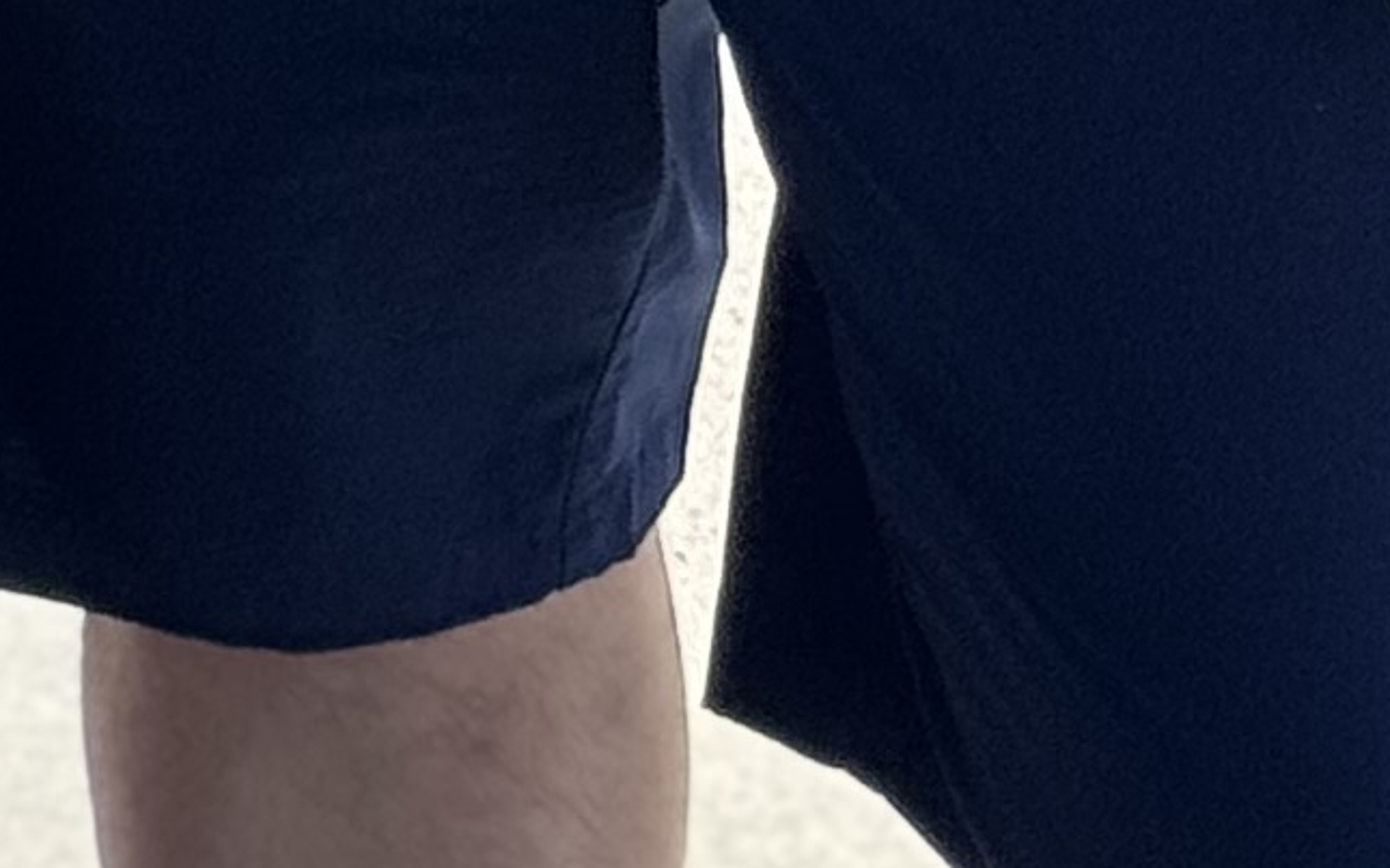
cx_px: -1289
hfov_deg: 6.4
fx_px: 12045
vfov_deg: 4.0
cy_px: -2076
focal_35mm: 318
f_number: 1.78
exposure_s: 1/3425
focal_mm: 6.76
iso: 64
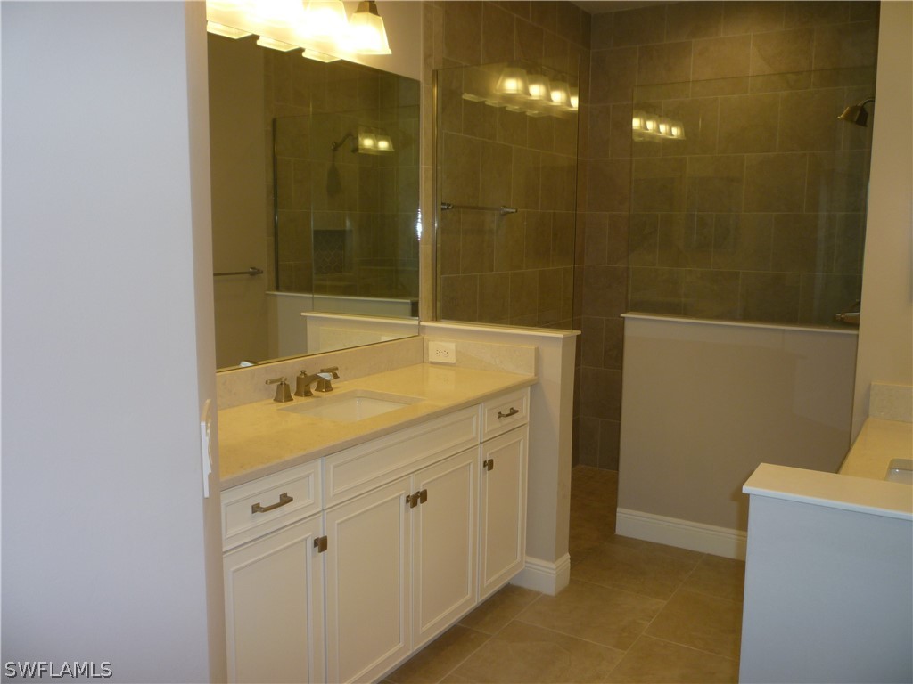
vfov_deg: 48.2
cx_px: 456
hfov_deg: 61.7
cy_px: 342
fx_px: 765
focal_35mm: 29
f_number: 3.3
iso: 100
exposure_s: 1/30
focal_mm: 5.2
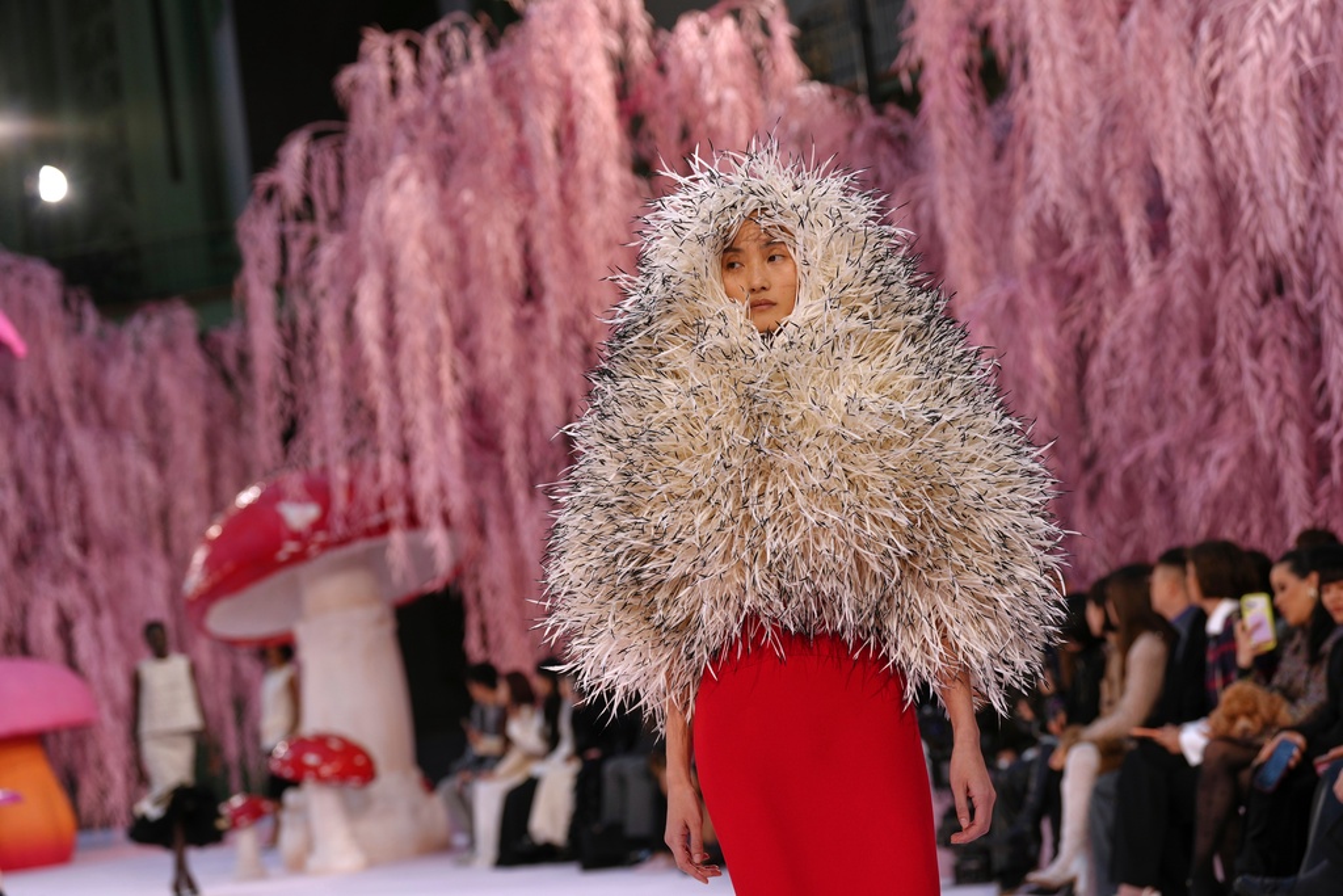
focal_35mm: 79
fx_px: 2947
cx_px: 672
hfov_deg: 25.7
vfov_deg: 17.3
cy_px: 448
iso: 320
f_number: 3.5
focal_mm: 79
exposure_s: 1/640
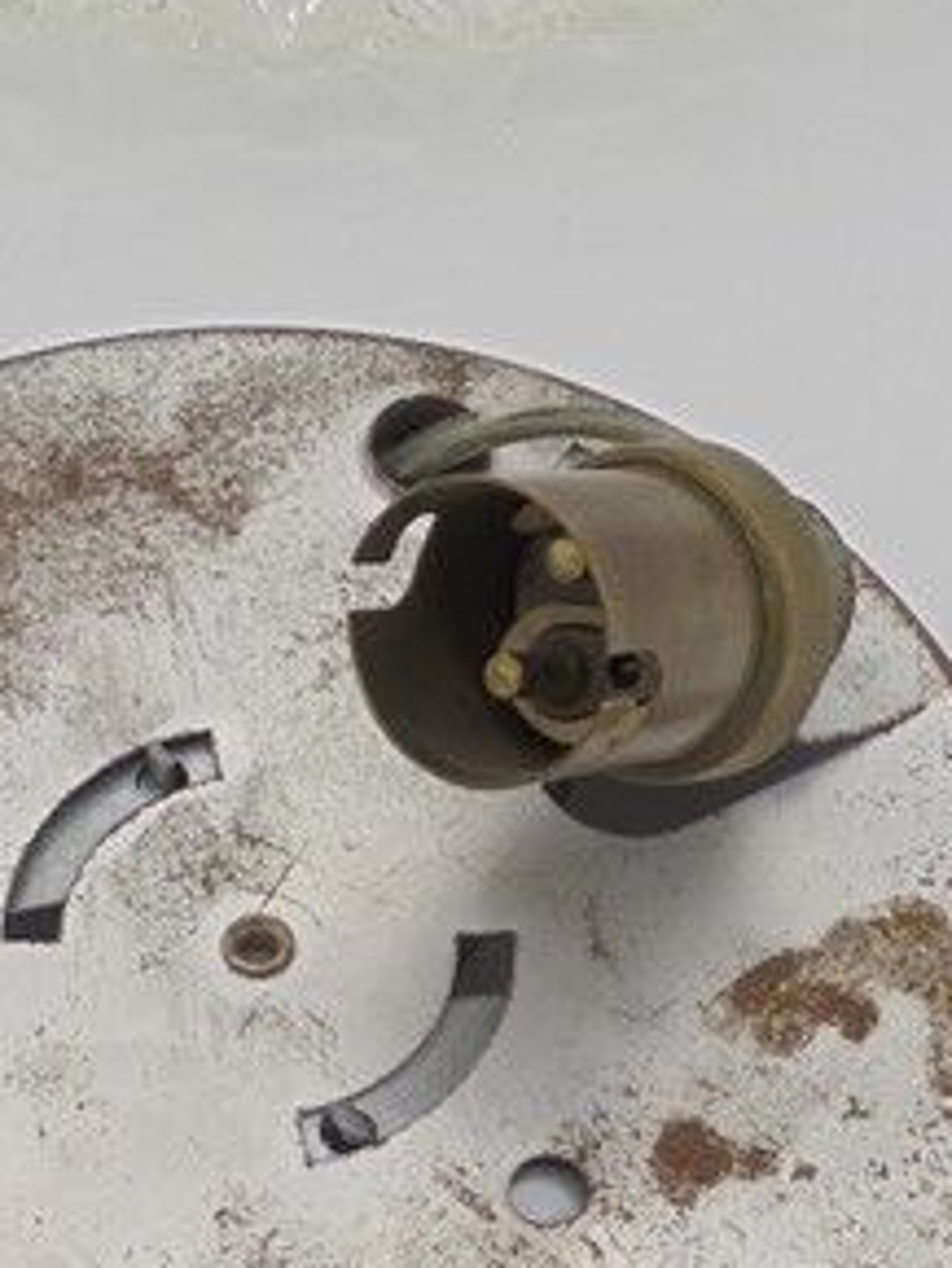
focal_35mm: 106
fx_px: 3884
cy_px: 197
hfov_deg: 13.9
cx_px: 279
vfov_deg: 18.3
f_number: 4
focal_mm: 6.1
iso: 100
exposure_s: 1/250
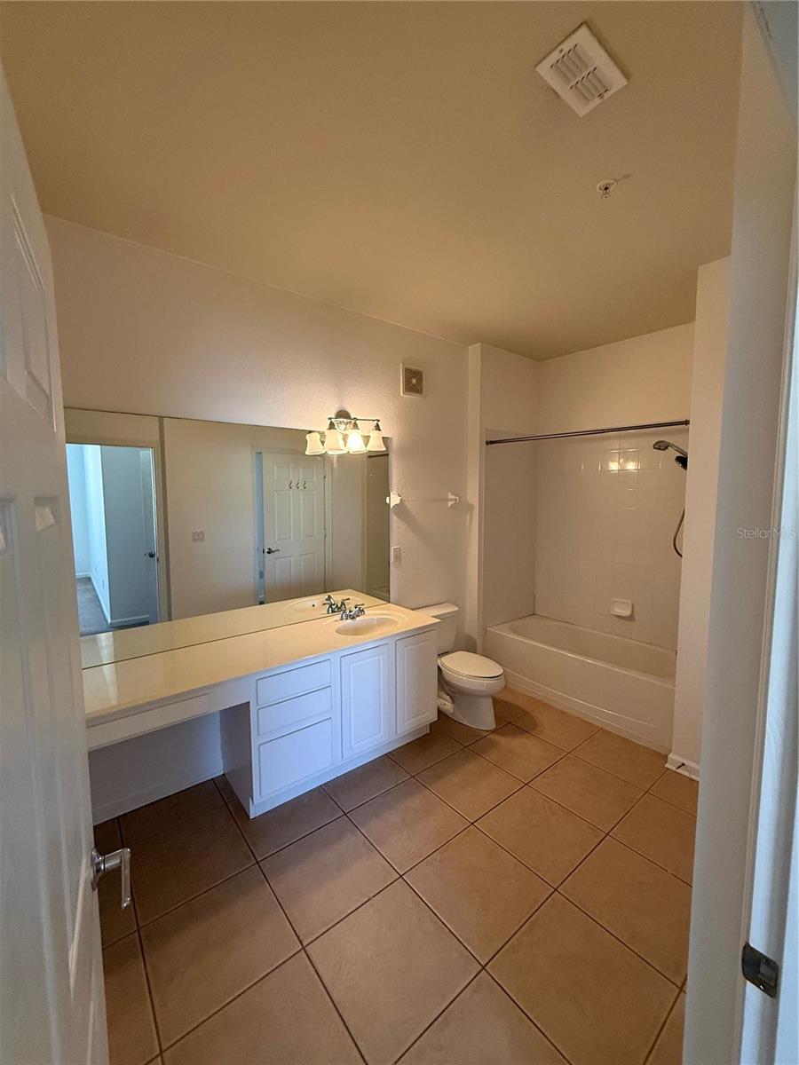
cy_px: 532
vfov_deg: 102.1
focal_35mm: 14
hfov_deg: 85.7
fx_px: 431
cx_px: 400
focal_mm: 2.22
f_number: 2.2
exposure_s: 1/60
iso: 400
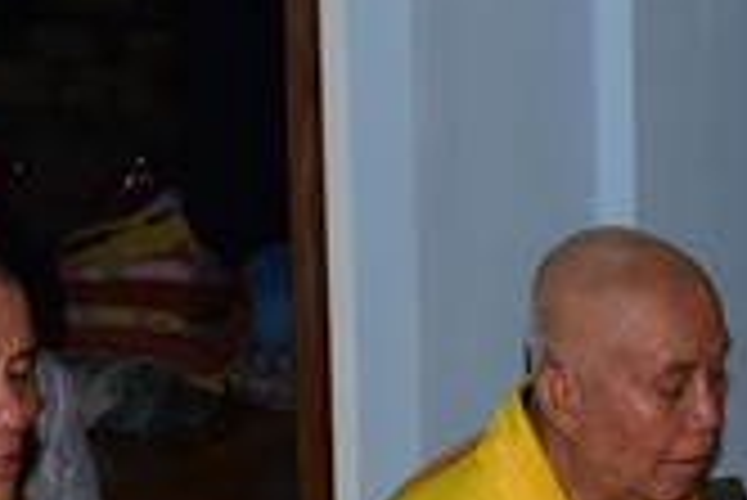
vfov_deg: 8.6
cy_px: 667
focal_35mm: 157
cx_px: 320
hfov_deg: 13.1
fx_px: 3261
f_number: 5
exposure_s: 1/40
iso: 800
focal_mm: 40
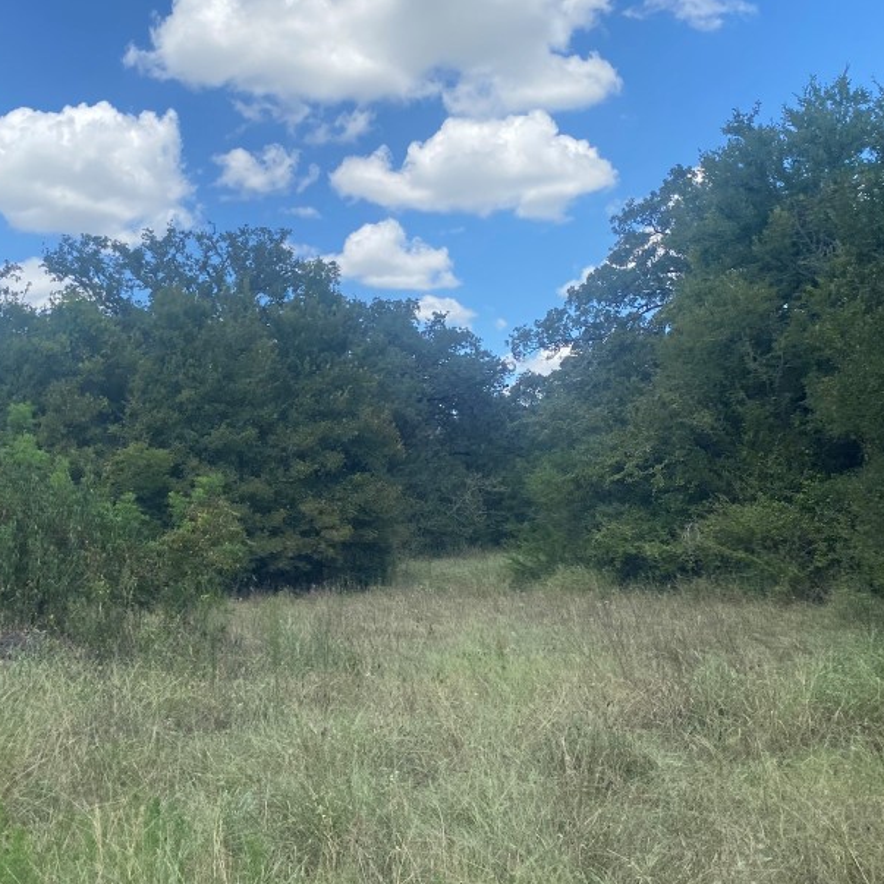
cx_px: 472
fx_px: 1127
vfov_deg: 42.8
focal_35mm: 39
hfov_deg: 42.8
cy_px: 421
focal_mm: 4.25
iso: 32
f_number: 1.8
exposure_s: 1/1779
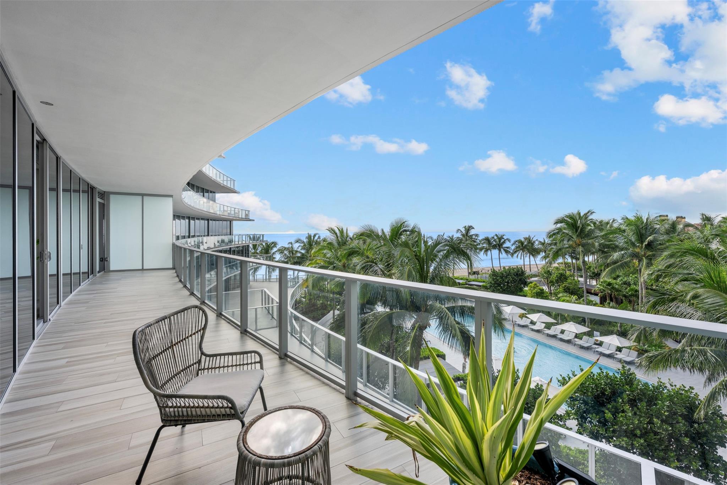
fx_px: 283
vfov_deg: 81.2
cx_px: 364
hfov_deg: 104.3
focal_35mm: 14
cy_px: 242
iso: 64
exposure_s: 1/100
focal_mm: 14
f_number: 8
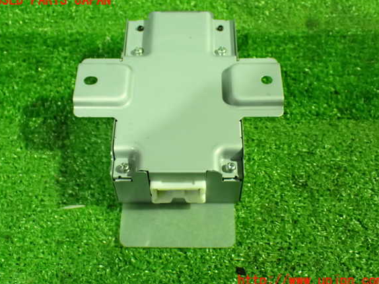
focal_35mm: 46
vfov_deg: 31.5
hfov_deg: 41.3
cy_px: 141
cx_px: 189
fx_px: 503
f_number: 2.9
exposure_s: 1/40
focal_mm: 7.84
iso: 1600
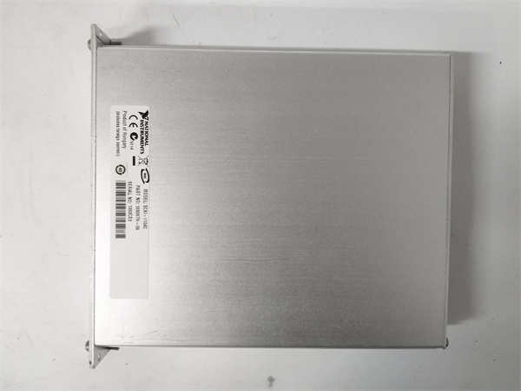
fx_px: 391
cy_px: 196
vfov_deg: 53.1
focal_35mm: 26
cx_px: 260
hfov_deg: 67.3
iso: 252
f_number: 1.8
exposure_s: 1/30
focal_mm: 3.63
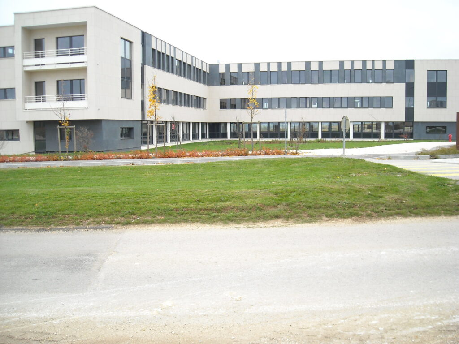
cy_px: 172
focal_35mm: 35
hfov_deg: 52.6
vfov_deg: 40.7
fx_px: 464
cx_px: 230
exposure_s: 1/250
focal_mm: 5.7
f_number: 2.8
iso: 100
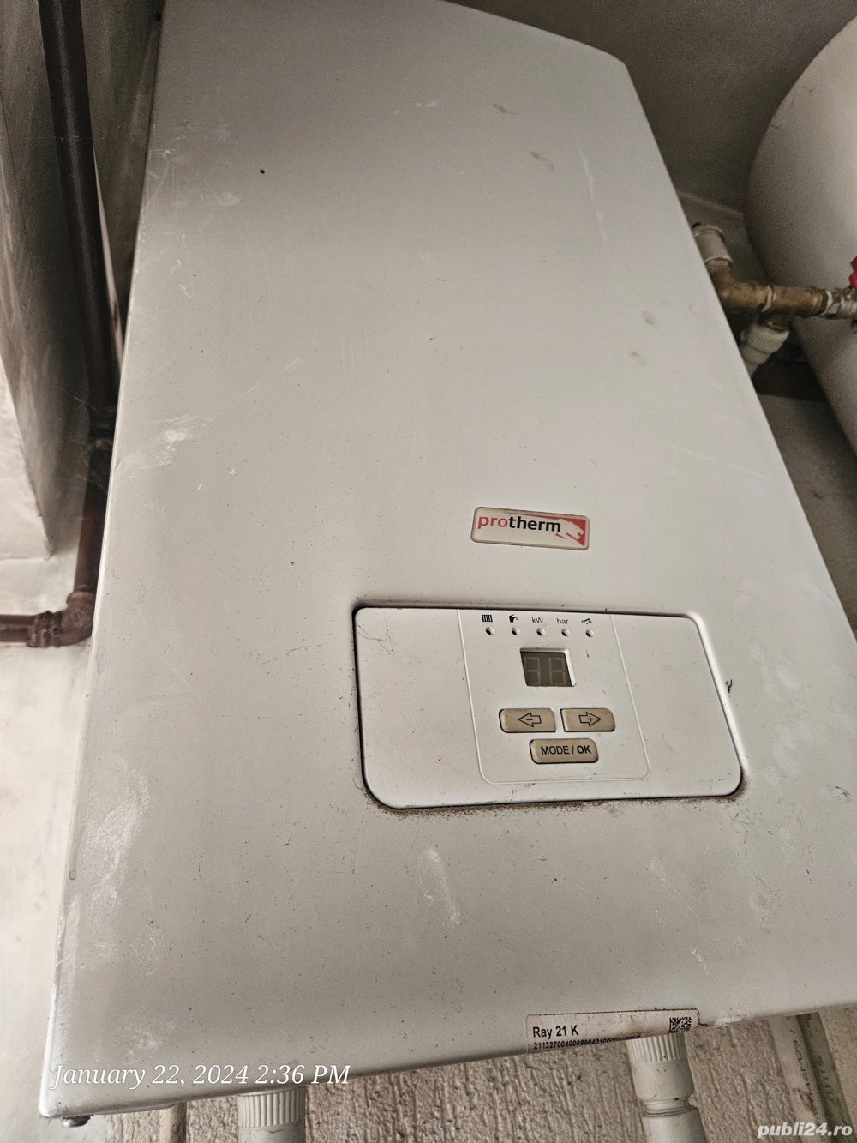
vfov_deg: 73.9
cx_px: 428
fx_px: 759
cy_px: 572
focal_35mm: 23
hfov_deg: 58.9
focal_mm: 5.4
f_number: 1.8
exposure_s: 1/143
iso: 400
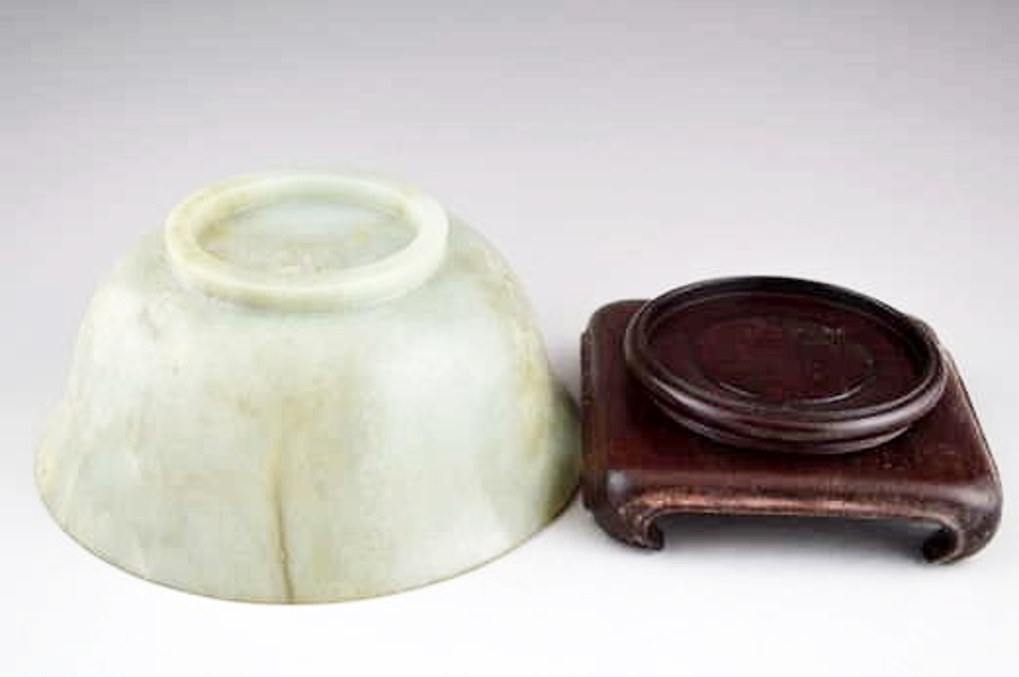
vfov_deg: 23.7
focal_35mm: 57
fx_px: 1611
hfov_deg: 35.1
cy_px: 338
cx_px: 510
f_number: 5
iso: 400
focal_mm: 38
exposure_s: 1/50
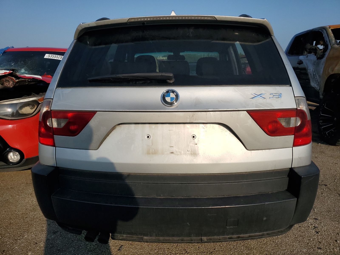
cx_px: 170
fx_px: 255
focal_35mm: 26
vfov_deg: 53.1
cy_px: 128
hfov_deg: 67.3
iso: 50
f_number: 1.5
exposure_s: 1/10000
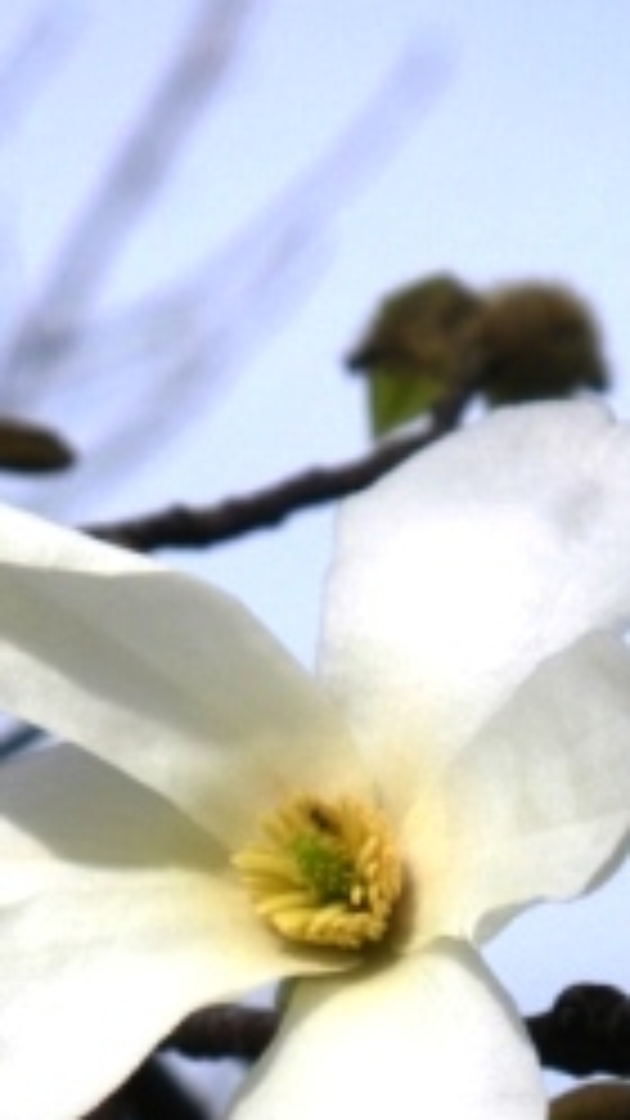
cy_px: 783
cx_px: 351
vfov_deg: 7.9
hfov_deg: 4.4
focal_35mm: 274
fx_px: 8140
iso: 50
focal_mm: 25
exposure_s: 1/320
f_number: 5.5
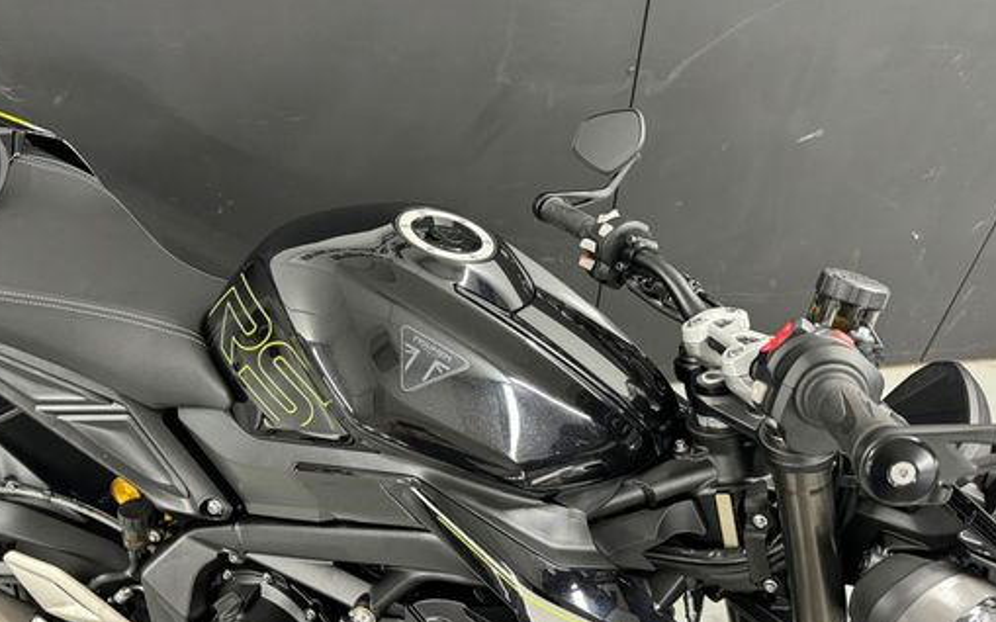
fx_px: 869
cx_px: 472
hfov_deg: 59.6
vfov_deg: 39.4
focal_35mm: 32
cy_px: 338
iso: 500
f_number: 1.78
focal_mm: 6.76
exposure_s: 1/50
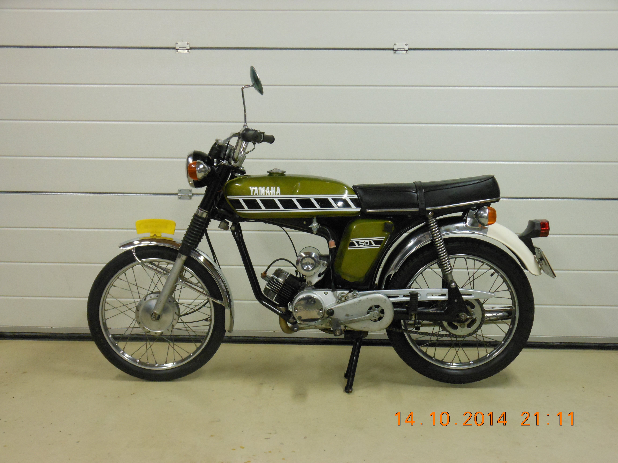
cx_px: 309
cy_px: 232
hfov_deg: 43.9
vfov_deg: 33.6
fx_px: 768
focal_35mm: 43
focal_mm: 7.7
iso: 400
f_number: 3.8
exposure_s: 1/30
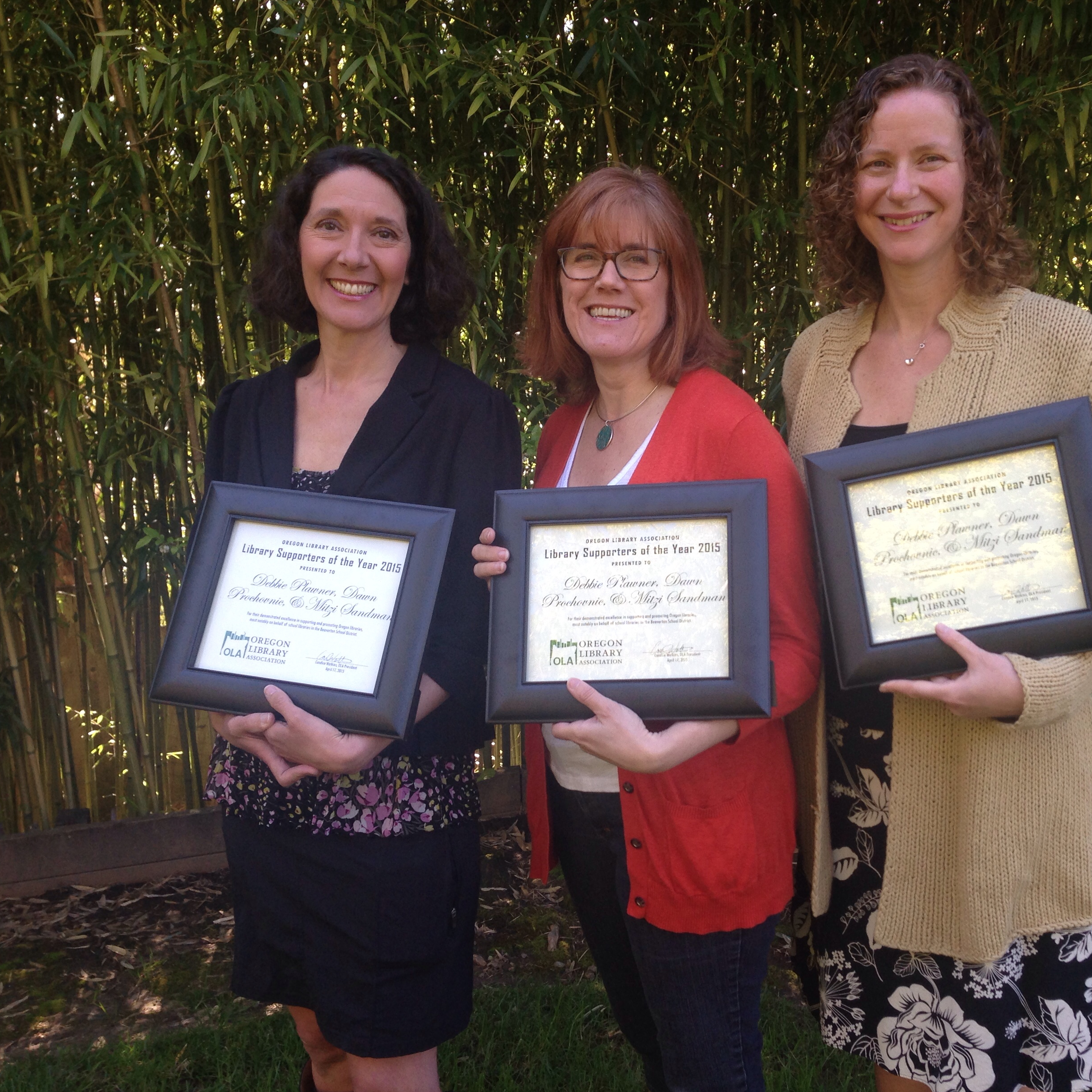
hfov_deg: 42.5
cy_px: 547
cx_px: 683
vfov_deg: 42.8
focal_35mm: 39
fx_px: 1392
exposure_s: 1/120
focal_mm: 4.12
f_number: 2.4
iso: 50
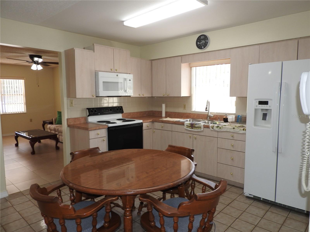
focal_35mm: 24
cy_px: 116
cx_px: 155
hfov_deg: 71.6
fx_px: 215
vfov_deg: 56.8
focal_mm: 4.3
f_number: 3.3
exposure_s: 1/60
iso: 100
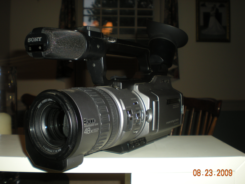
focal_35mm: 40
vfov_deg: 36.0
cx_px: 119
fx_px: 283
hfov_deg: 46.8
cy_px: 96
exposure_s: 1/60
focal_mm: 6.3
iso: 64
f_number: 3.1
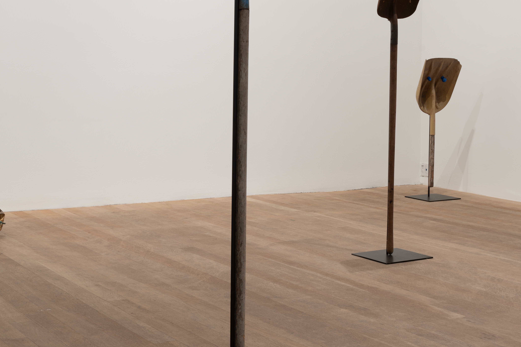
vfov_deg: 19.4
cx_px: 290
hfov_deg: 28.8
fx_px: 1013
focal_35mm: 70
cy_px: 120
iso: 31
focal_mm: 35
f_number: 11
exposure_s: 5
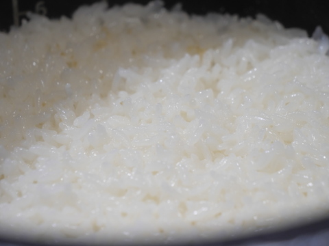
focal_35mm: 120
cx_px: 164
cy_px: 123
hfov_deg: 16.4
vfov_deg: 12.3
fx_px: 1141
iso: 400
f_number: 4
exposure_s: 1/160
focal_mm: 60
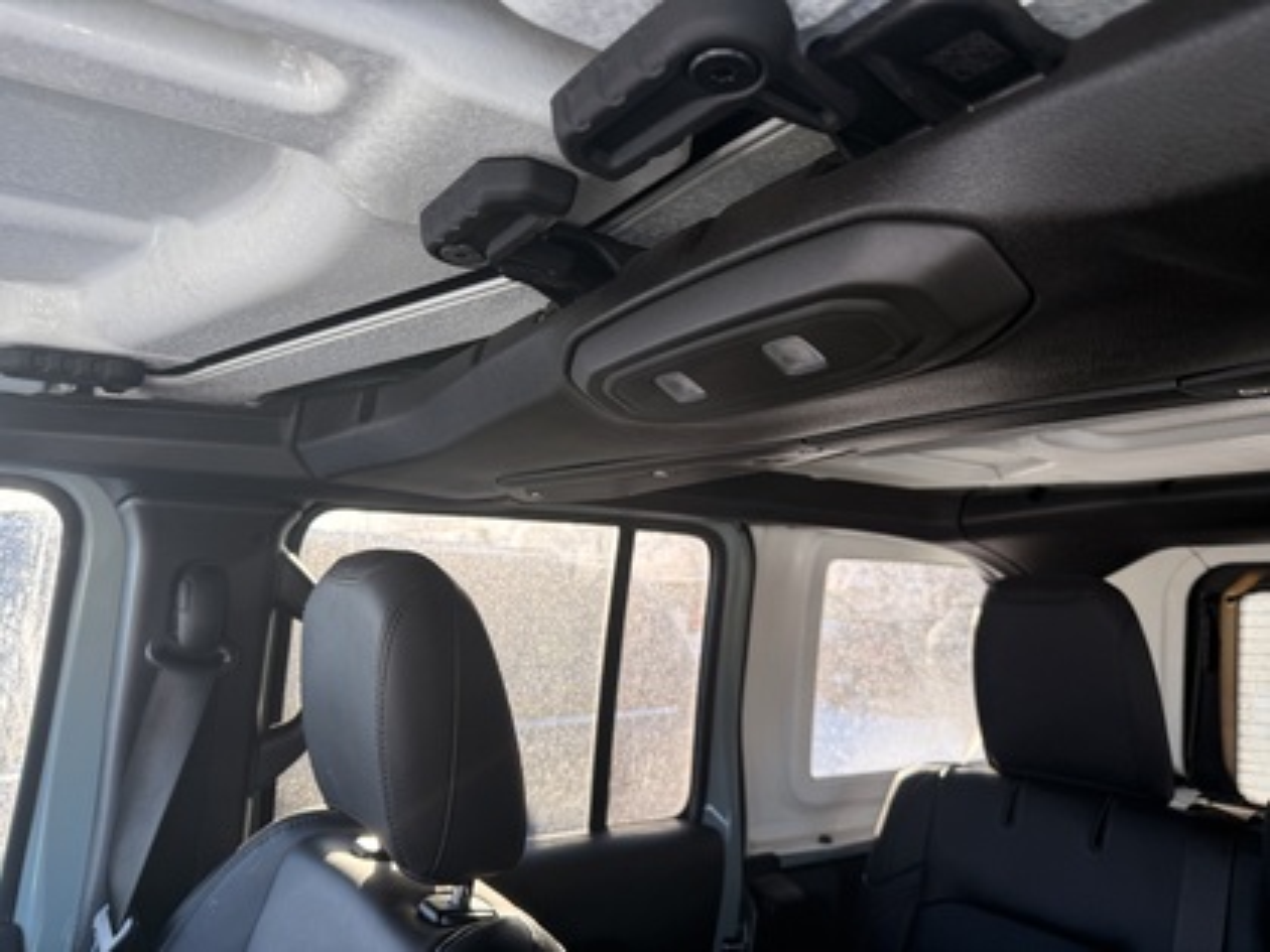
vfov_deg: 56.8
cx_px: 635
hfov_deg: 71.6
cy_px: 476
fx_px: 881
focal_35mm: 24
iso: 100
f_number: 1.78
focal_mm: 6.76
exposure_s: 1/207
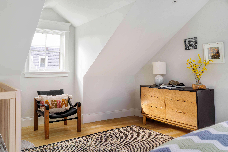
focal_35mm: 31
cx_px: 114
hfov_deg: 60.3
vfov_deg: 42.3
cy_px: 76
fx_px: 196
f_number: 6.3
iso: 250
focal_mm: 31
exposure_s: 1/10
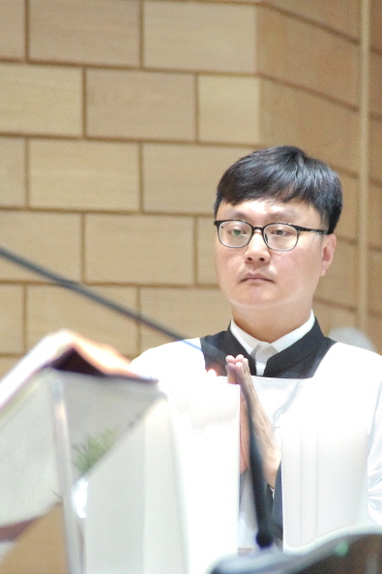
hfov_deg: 2.4
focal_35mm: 568
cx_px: 265
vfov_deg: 3.6
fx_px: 9045
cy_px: 287
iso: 3200
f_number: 6.3
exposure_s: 1/100
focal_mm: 250
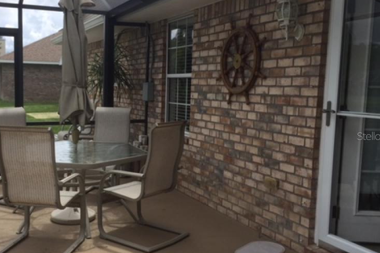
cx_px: 141
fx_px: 443
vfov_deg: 31.9
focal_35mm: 42
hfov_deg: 46.0
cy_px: 136
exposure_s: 1/989
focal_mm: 4.15
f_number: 2.2
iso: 32
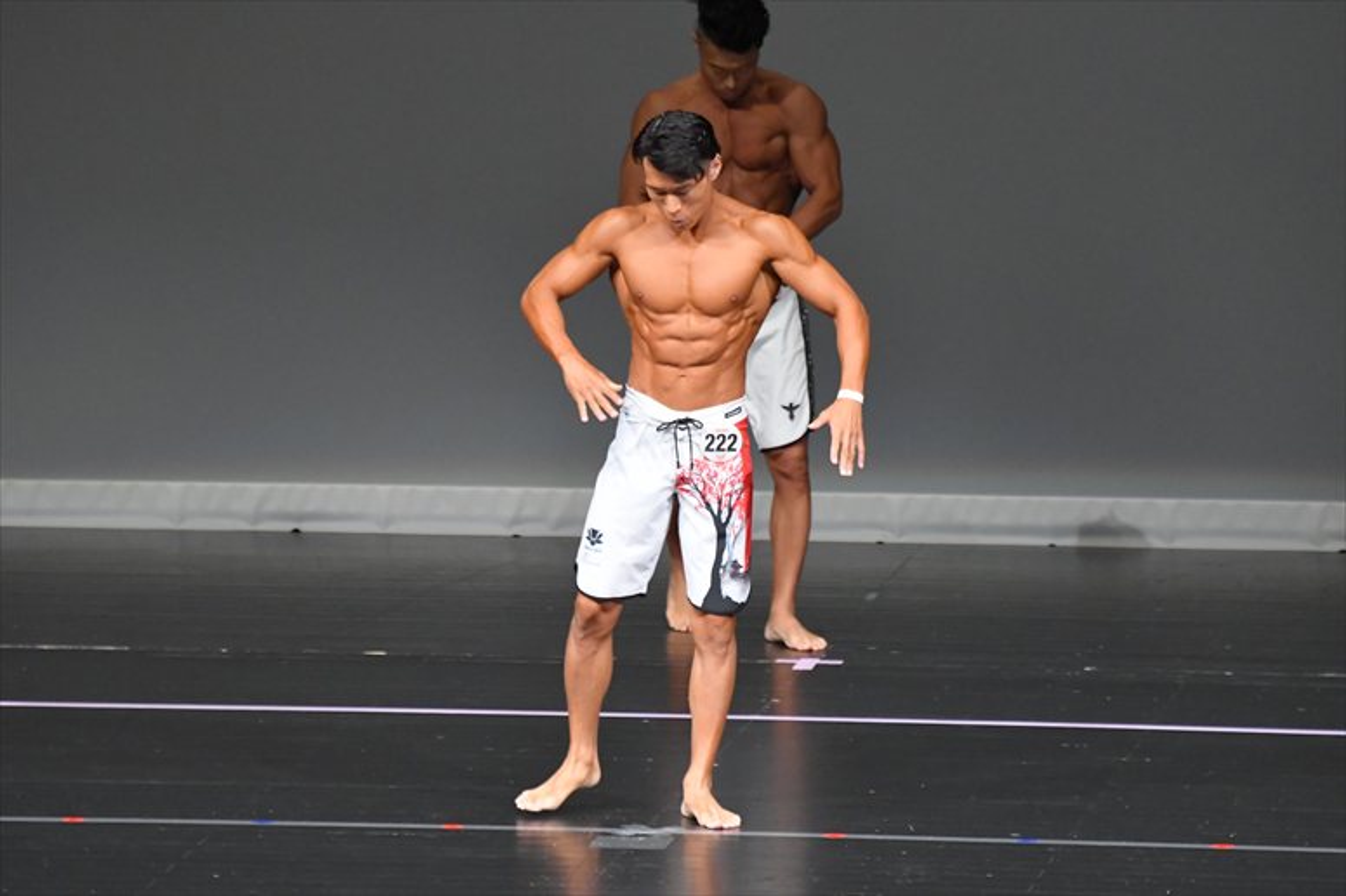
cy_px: 448
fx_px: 12893
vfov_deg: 4.0
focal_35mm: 345
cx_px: 673
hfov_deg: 6.0
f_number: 5.6
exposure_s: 1/400
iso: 5000
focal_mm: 230
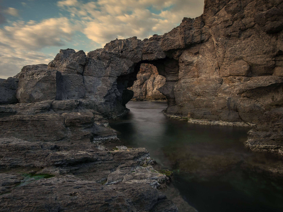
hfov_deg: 67.1
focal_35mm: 26
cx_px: 124
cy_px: 106
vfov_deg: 53.1
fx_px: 213
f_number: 6.4
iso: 200
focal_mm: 16
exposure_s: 8
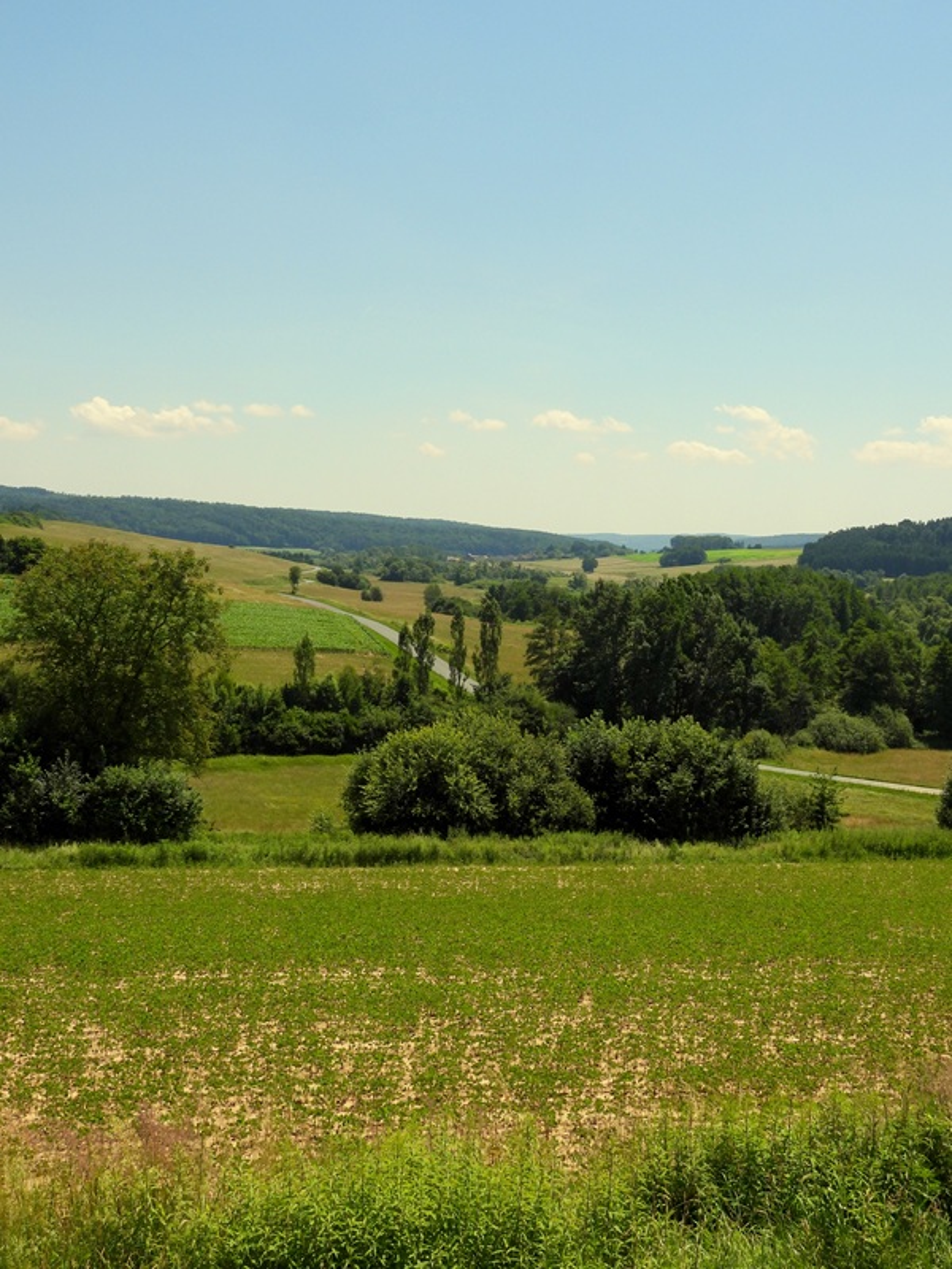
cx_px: 476
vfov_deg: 43.9
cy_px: 634
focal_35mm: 43
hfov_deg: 33.6
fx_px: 1577
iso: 100
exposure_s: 1/1600
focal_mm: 7.7
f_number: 4
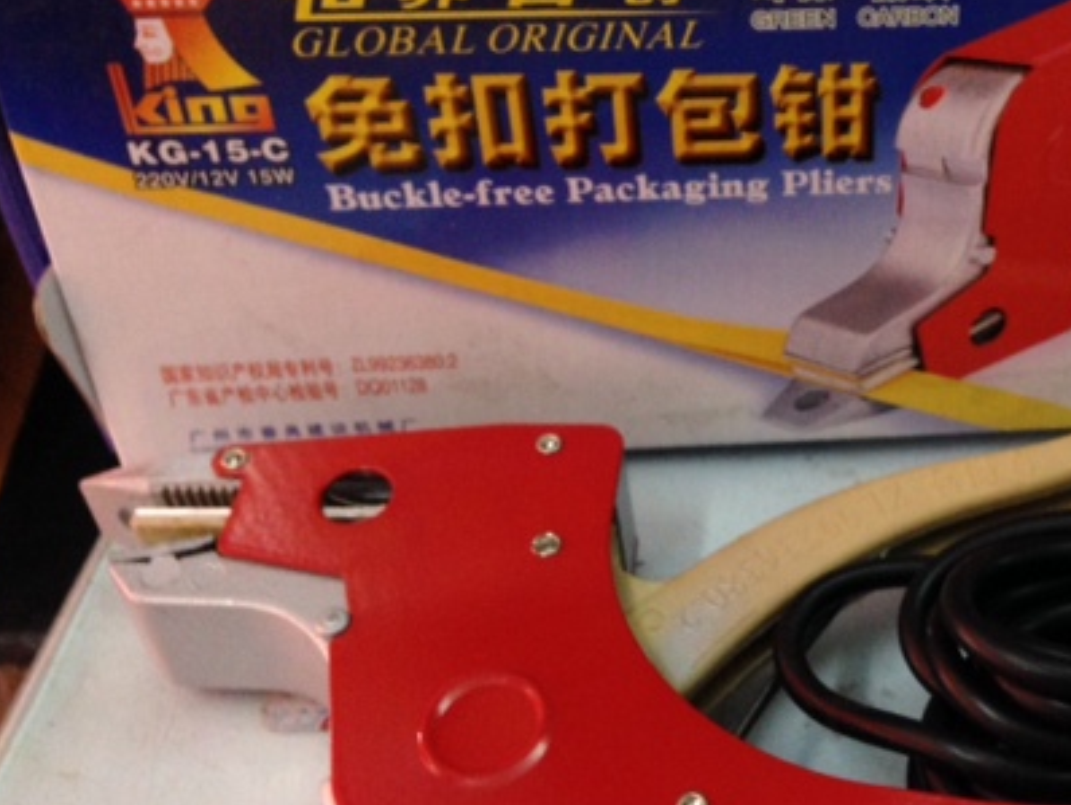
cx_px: 826
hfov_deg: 35.2
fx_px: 1641
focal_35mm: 53
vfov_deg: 27.5
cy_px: 312
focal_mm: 4.12
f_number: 2.4
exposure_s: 1/20
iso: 200
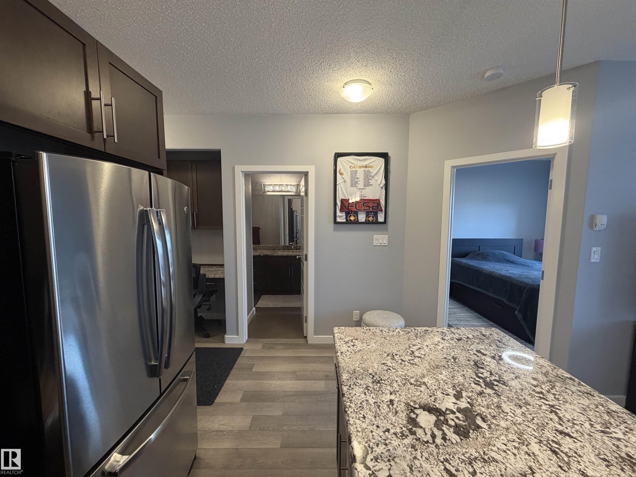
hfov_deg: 102.1
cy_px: 238
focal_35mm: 14
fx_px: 257
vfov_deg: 85.7
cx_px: 318
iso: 250
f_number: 2.2
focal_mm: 2.22
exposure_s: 1/60
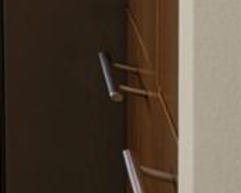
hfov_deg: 7.0
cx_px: -866
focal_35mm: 124
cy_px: -343
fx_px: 884
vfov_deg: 10.0
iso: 64
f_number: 8
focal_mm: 14
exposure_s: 1/2.5
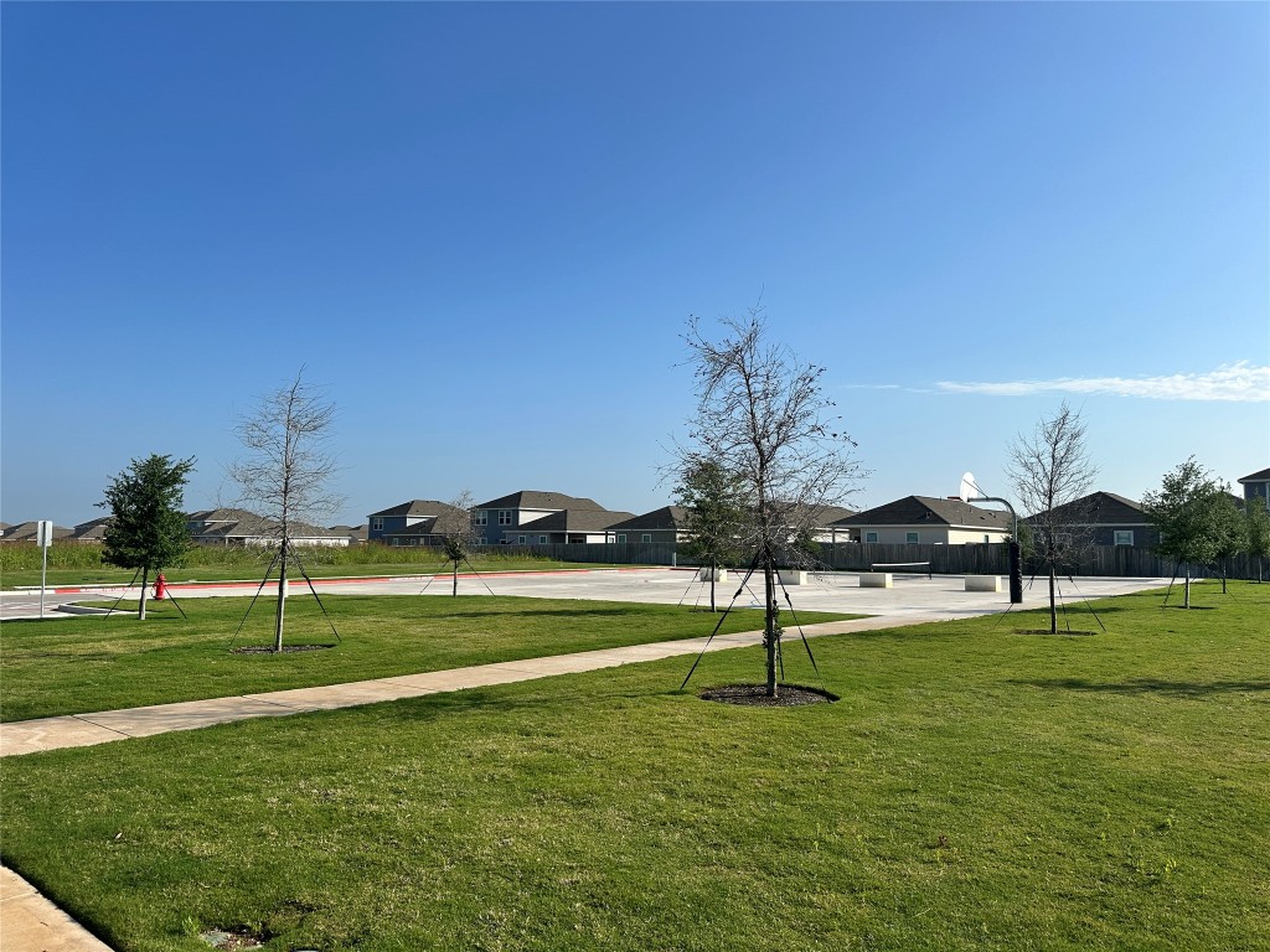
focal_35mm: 24
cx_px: 635
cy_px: 476
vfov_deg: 56.8
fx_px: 881
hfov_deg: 71.6
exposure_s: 1/6211
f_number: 1.78
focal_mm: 6.86
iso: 80
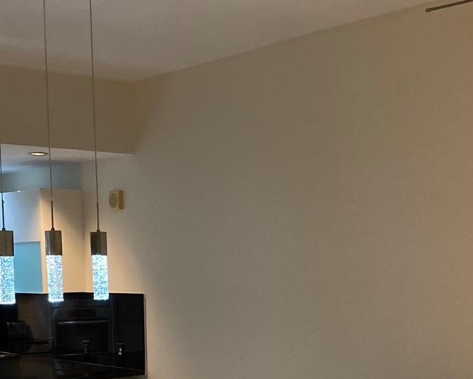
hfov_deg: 29.5
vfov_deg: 23.2
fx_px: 896
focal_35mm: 64
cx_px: 217
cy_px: 343
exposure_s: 1/40
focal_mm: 4.25
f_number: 1.8
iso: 400
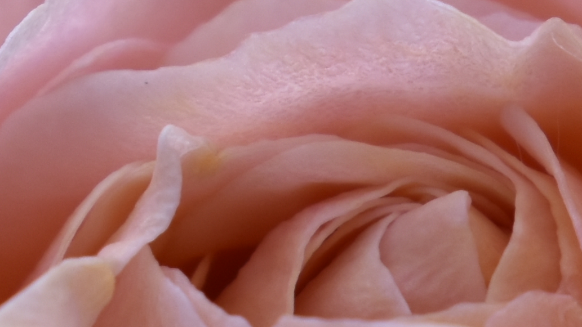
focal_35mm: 502
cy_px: 420
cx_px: 988
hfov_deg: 4.3
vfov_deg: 2.4
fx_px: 7747
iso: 220
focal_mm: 55
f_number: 8
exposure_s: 1/250
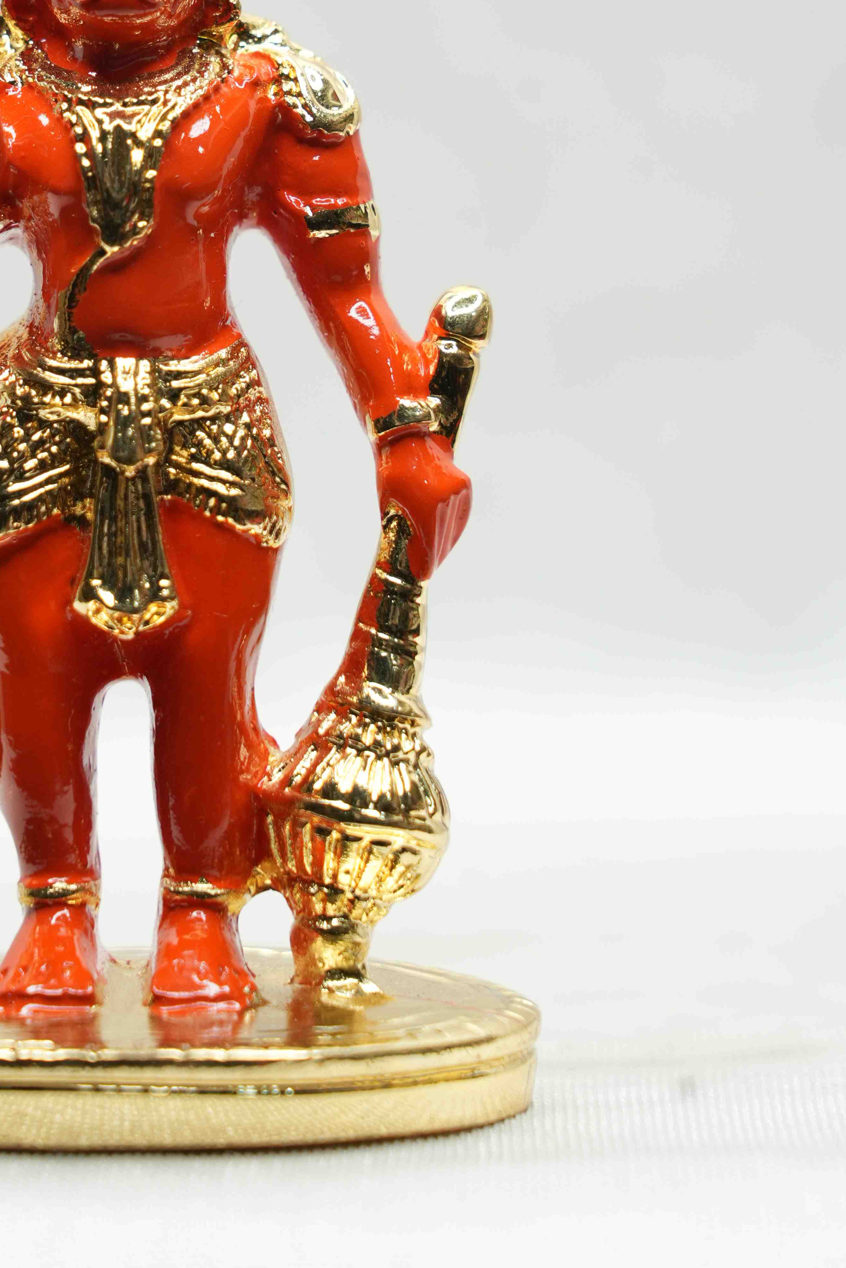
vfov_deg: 11.1
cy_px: 233
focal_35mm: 185
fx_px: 6521
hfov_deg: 7.4
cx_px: 201
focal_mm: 105
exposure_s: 1/50
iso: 400
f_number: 7.1
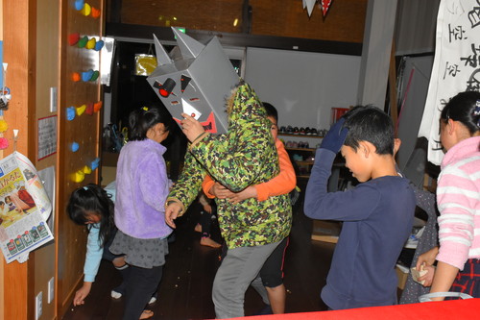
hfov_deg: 53.1
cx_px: 240
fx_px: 480
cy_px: 160
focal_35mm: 36
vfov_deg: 36.8
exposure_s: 1/60
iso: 2000
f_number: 11
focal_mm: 24
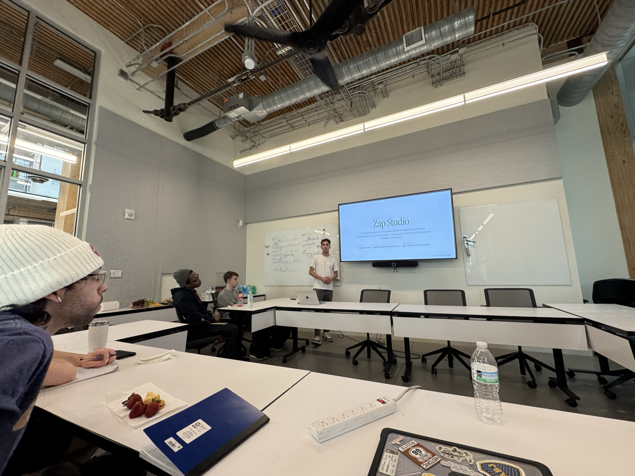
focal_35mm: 14
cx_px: 318
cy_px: 238
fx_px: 257
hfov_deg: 102.1
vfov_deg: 85.7
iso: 320
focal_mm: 2.22
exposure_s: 1/120
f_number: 2.2
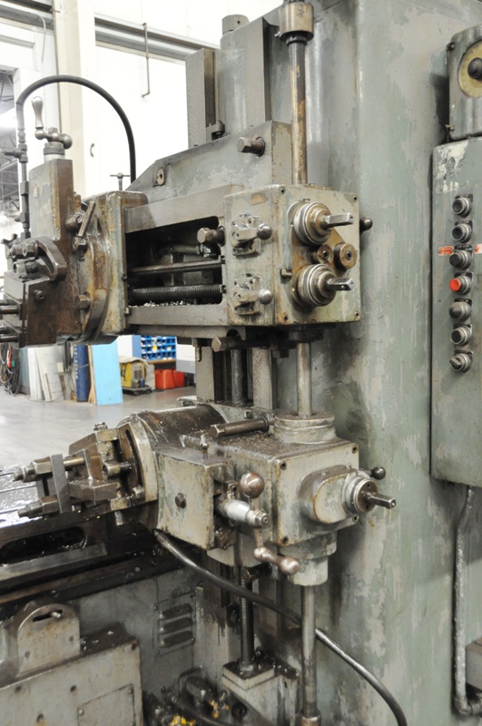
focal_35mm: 33
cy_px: 363
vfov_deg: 57.3
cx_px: 241
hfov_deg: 39.9
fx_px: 665
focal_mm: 22
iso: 3200
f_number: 3.8
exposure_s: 1/15
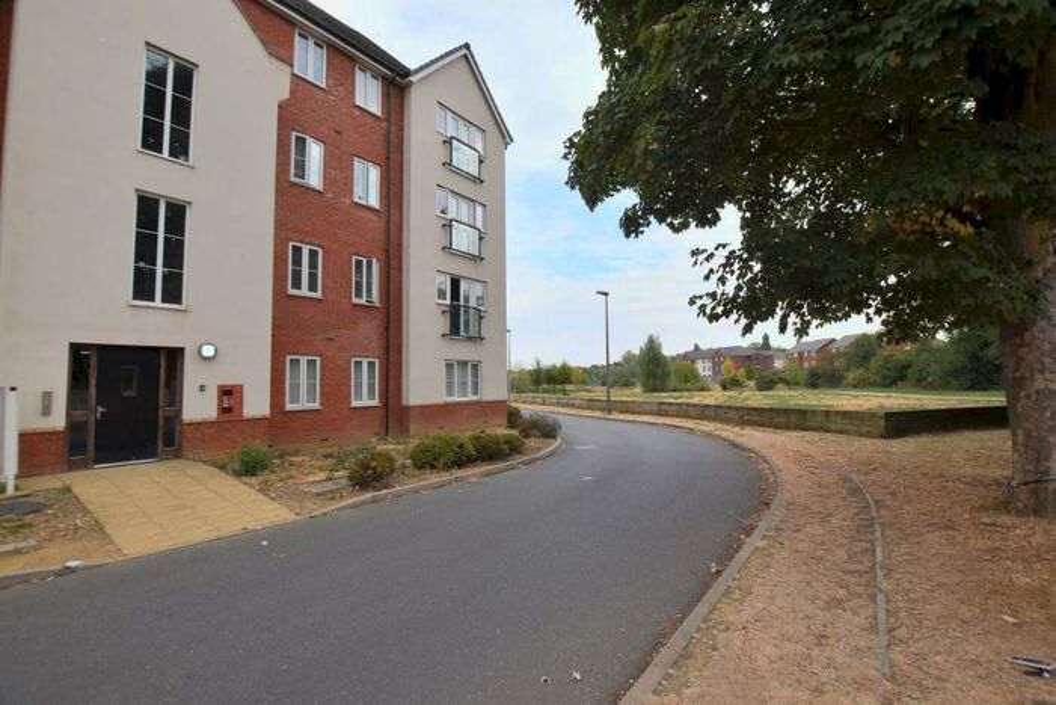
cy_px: 352
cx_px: 528
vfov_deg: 77.4
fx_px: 440
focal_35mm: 15
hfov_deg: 100.4
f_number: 9
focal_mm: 10
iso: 200
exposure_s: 1/320
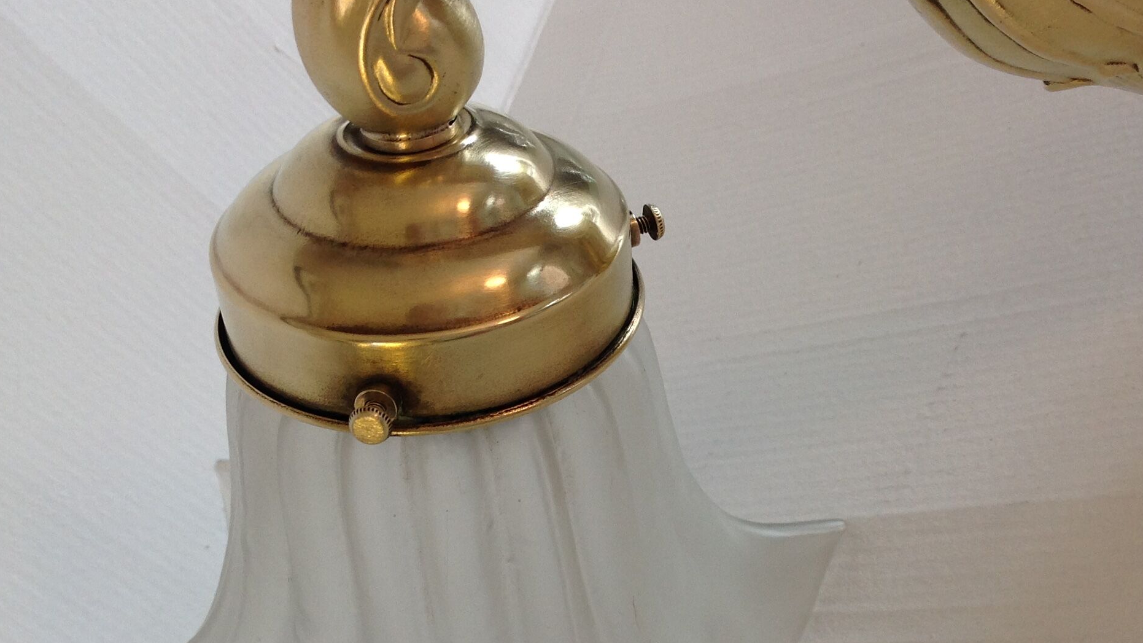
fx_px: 1606
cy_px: 493
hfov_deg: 39.2
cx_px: 602
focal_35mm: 53
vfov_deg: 22.4
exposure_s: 1/24
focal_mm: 4.28
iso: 50
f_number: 2.4
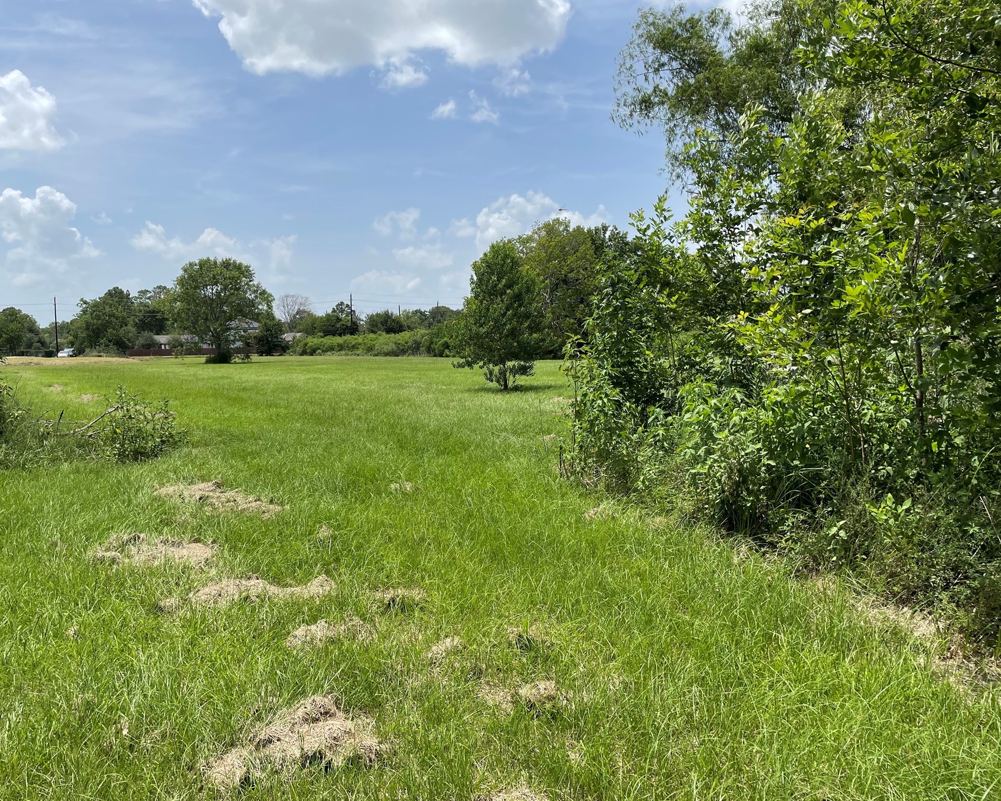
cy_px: 411
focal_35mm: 28
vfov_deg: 51.5
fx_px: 830
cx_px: 449
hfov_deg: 62.1
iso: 32
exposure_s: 1/4000
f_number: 1.6
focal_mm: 4.2
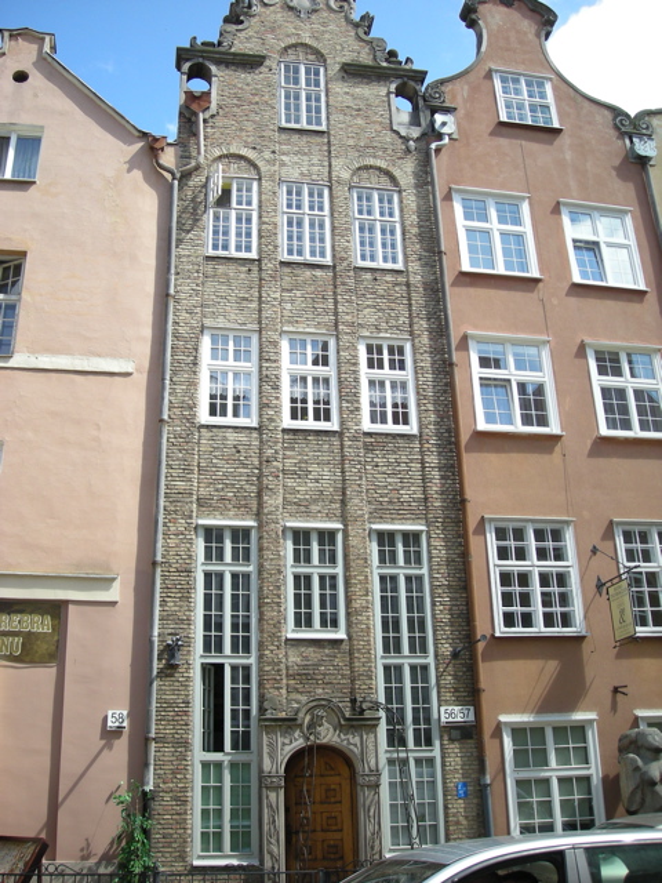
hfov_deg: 40.7
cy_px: 442
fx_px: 892
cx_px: 331
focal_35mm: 35
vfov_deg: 52.6
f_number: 2.8
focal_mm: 5.7
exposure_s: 1/542
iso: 72
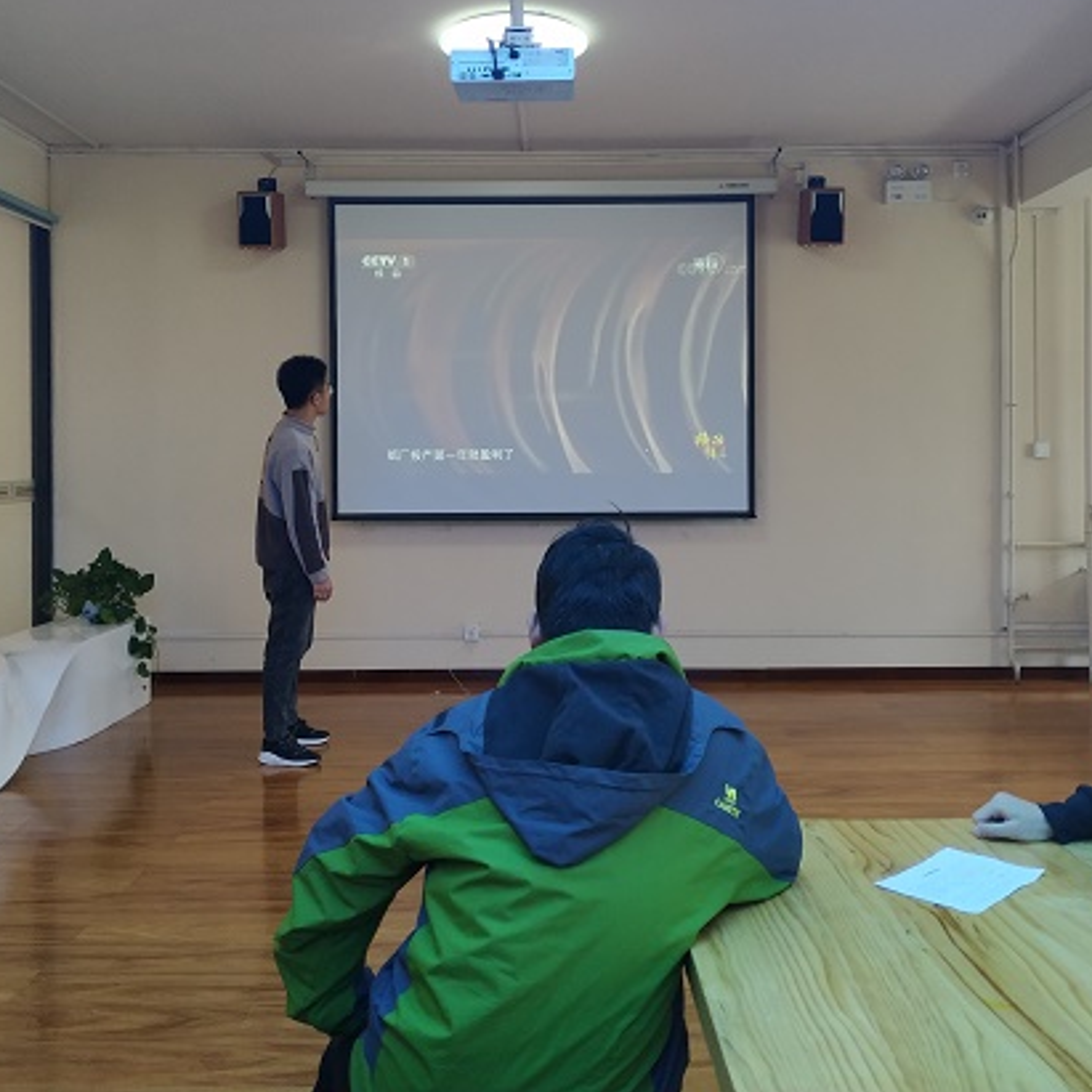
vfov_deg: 49.5
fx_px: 1178
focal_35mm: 33
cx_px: 558
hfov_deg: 49.7
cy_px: 457
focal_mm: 3.94
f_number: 1.9
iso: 250
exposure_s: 1/50
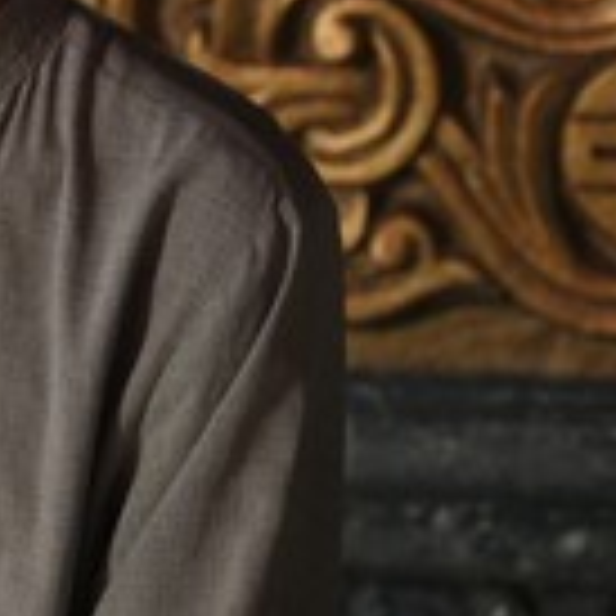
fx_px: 10751
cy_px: 364
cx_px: -277
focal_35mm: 534
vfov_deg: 3.3
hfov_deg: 3.3
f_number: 2.8
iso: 4000
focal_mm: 132
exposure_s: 1/60
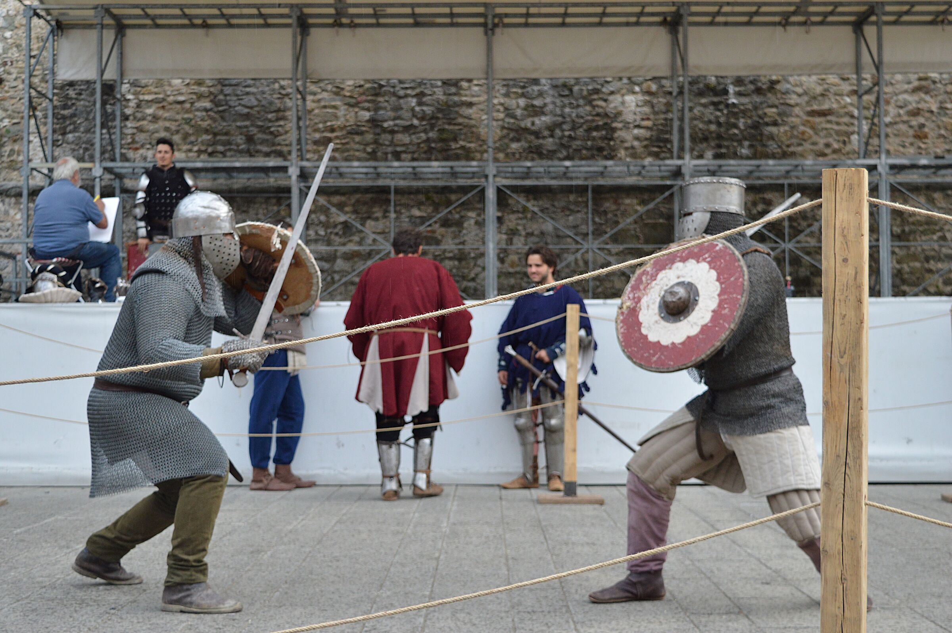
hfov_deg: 36.9
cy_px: 316
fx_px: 1427
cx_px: 476
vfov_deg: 25.0
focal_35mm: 54
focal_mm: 36
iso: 640
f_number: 5
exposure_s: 1/160
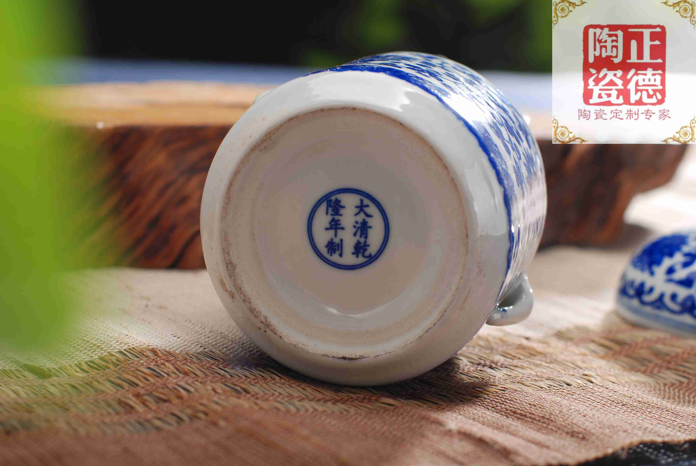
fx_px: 1452
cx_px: 348
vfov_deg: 18.2
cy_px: 233
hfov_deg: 27.0
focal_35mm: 75
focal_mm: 50
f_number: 5.6
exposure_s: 1/160
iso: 100
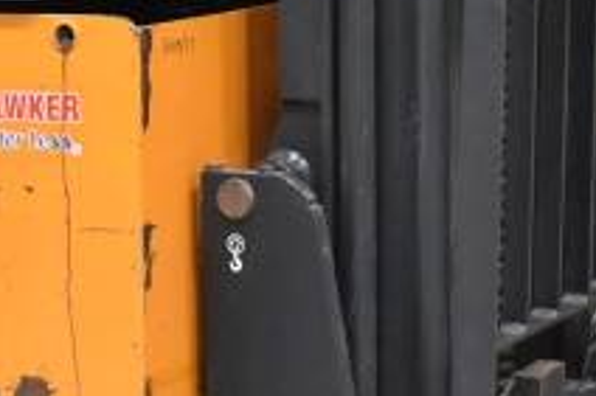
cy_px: -135
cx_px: 287
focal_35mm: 187
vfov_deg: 7.2
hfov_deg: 11.0
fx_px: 3093
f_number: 5
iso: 1600
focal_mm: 22
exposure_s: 1/30
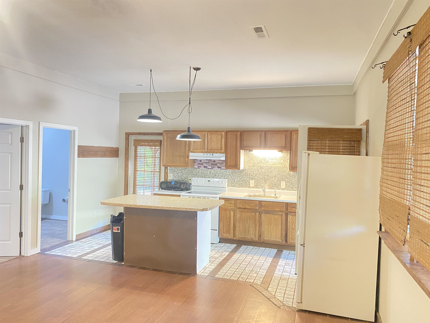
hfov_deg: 67.3
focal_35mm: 26
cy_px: 162
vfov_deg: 53.1
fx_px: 323
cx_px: 215
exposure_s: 1/60
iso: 500
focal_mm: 4.25
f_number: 1.8
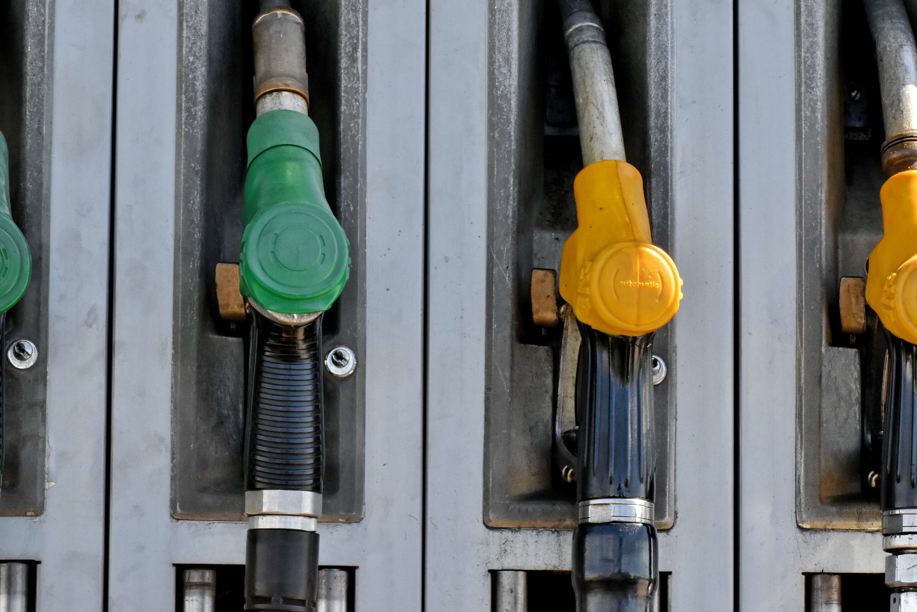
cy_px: 306
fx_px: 3286
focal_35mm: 129
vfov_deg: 10.6
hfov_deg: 15.9
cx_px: 458
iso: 1100
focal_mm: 86
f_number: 20
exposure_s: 1/160
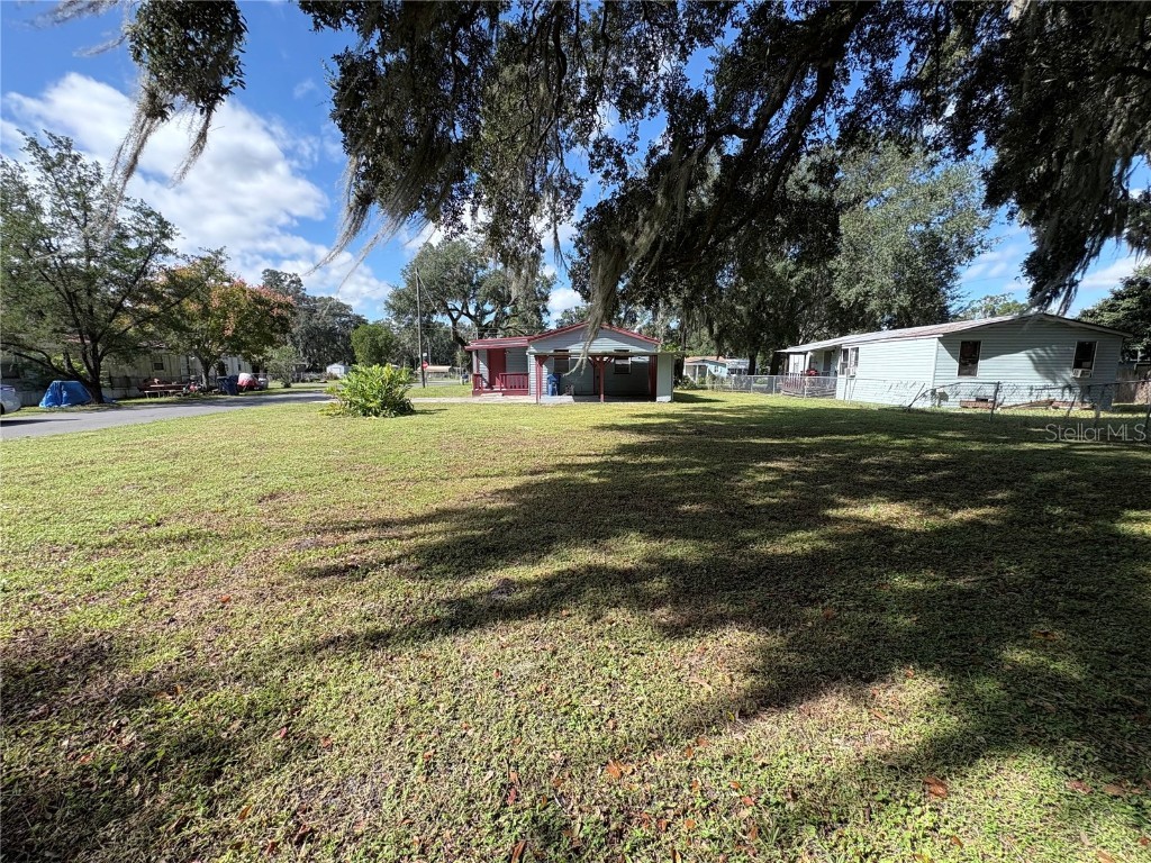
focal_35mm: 14
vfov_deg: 85.7
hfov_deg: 102.1
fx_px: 466
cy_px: 432
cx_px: 576
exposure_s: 1/771
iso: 40
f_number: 2.2
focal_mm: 2.22
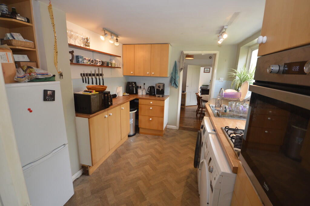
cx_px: 155
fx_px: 129
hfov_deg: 100.4
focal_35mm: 15
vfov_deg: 77.2
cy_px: 103
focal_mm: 10
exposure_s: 1/60
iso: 400
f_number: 4
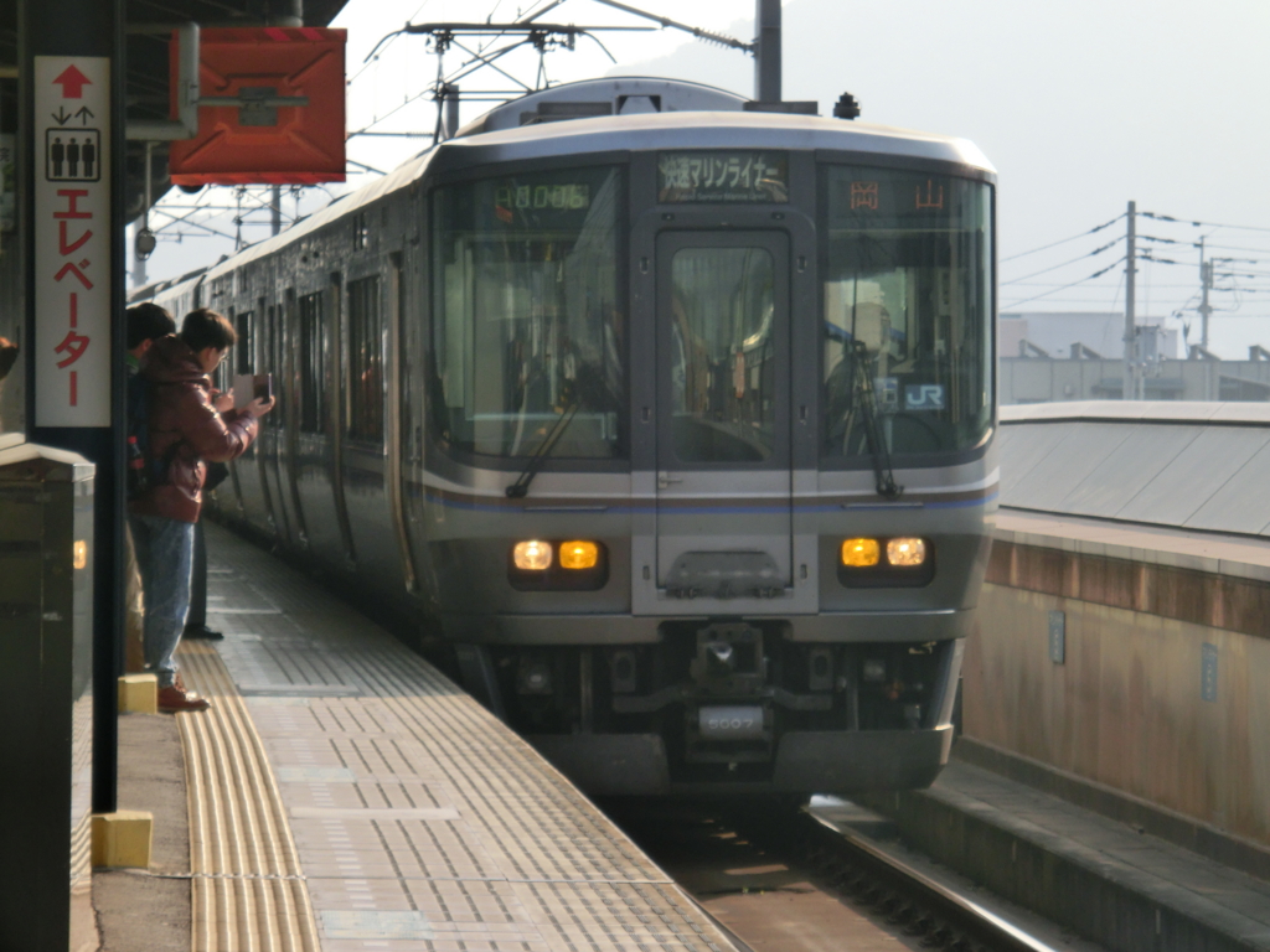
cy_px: 476
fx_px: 7191
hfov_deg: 10.1
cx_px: 635
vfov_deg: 7.6
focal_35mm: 196
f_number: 5.9
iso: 80
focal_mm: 35
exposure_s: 1/250
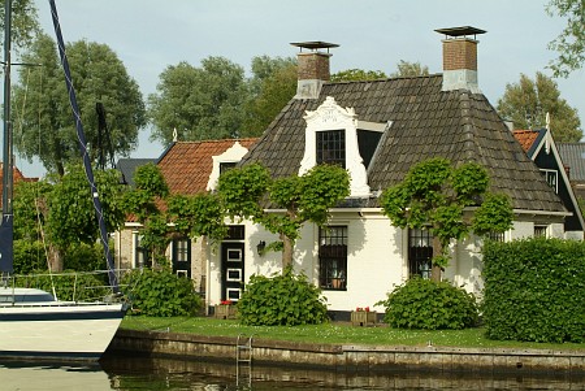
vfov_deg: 19.0
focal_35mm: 72
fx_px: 1171
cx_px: 292
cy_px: 196
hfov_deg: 28.0
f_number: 9.5
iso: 400
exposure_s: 1/500
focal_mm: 48
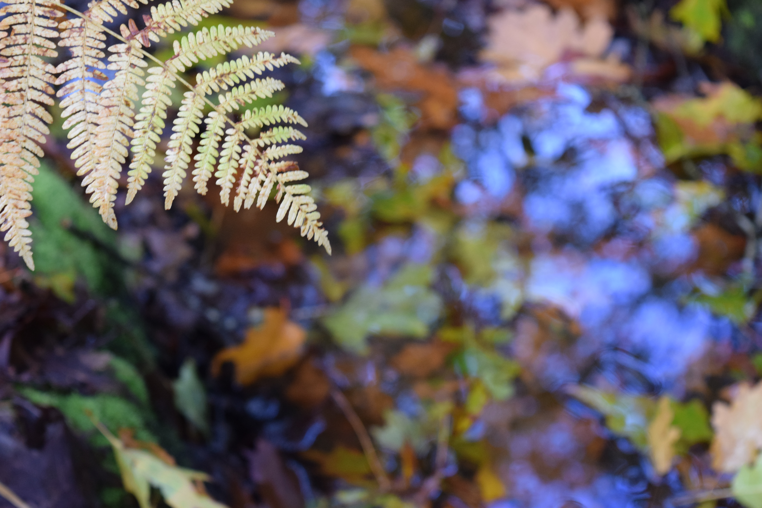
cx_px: 381
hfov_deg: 24.6
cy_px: 254
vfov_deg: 16.6
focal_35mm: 82
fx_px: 1746
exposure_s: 1/60
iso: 1100
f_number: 5.6
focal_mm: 55
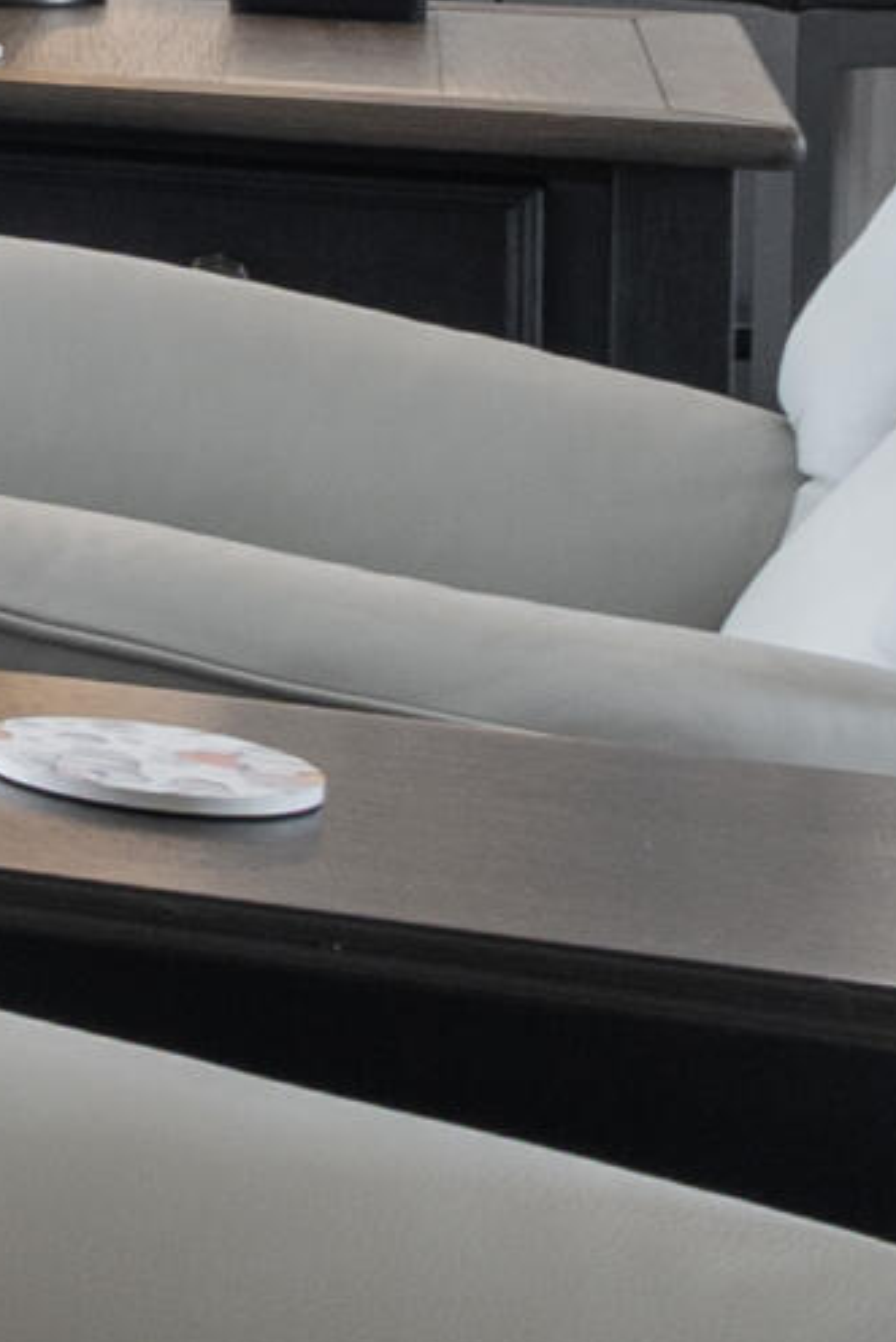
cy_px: -479
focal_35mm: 133
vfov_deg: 14.6
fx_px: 4961
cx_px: -2994
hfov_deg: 7.0
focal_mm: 15
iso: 250
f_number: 9
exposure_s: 1/5
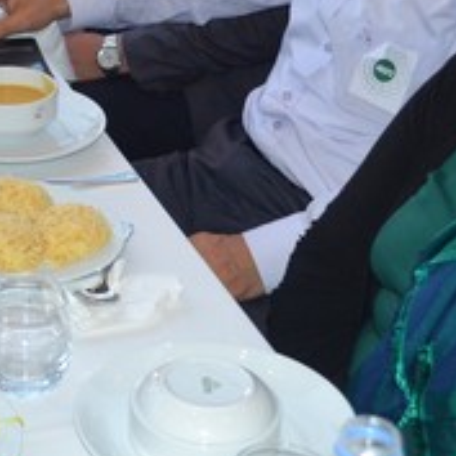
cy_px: -43
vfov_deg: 16.0
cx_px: -54
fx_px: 1580
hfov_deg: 15.9
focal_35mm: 106
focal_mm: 22
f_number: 3.8
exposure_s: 1/60
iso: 800
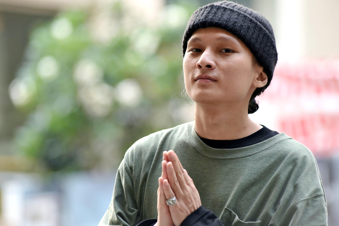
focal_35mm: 237
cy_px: 121
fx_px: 2232
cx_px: 186
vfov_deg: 5.8
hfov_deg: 8.7
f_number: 5
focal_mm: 200
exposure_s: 1/100
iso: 1250
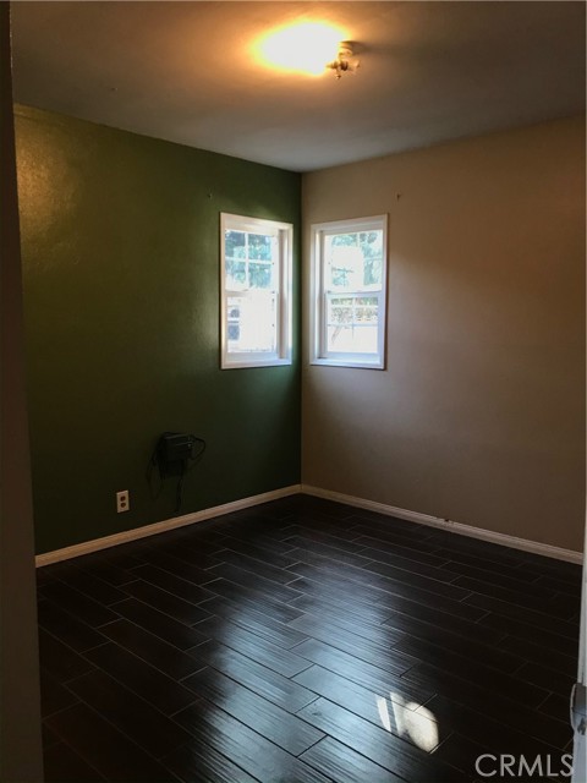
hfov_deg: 49.7
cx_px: 294
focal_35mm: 28
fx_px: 633
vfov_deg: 63.4
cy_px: 392
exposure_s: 1/23
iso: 40
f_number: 1.8
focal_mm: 3.99
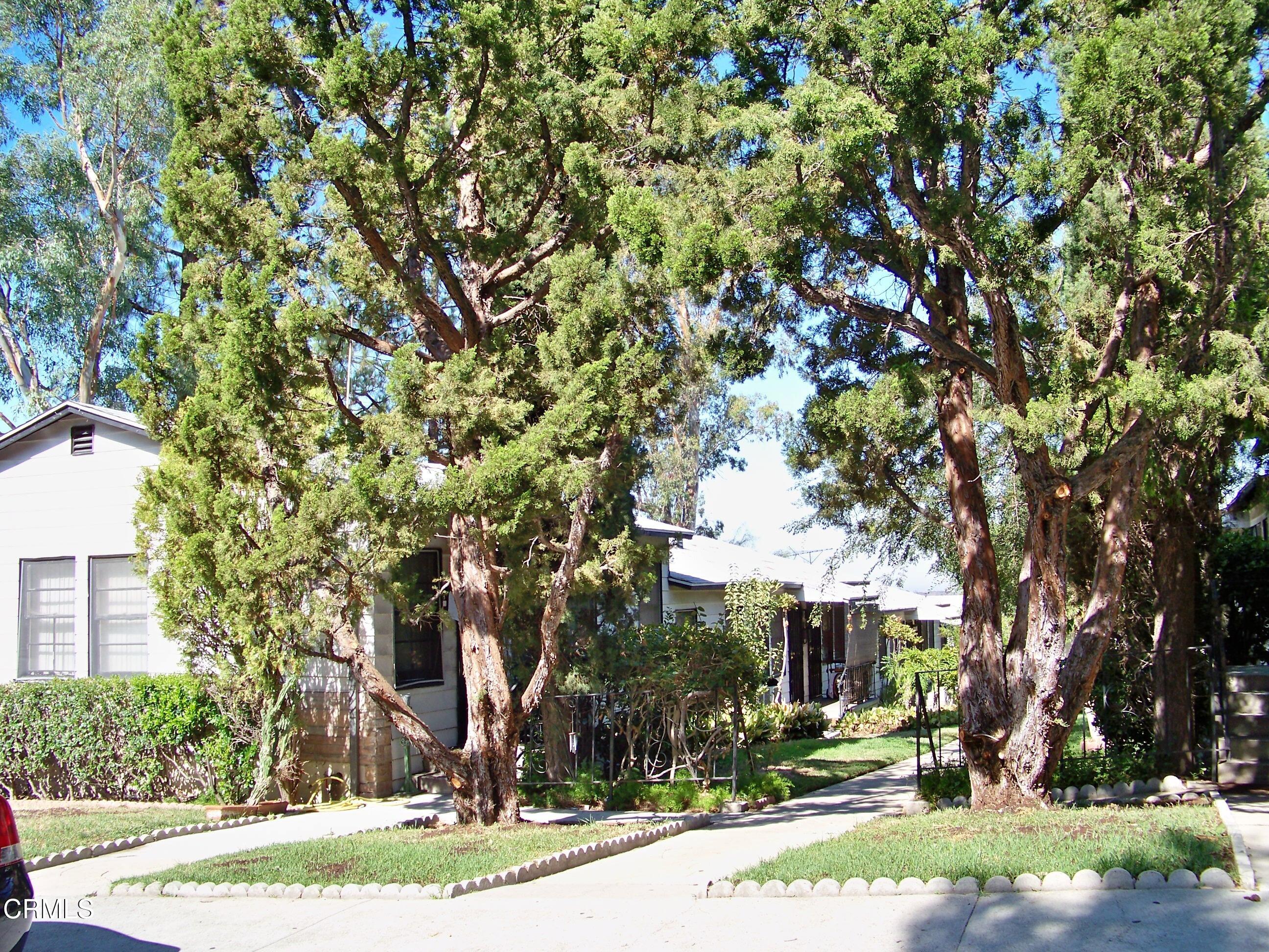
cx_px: 634
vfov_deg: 42.9
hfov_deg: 55.4
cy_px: 476
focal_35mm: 33
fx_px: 1210
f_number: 2.8
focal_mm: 5.85
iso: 64
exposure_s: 1/320
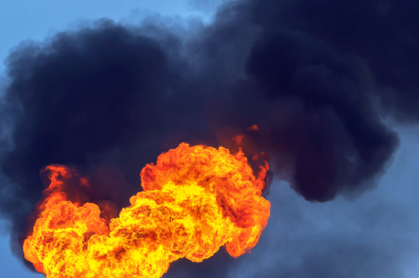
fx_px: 892
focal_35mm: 77
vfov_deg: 17.7
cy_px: 132
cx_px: 256
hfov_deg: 26.4
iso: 80
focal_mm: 31
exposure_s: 1/320
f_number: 7.1
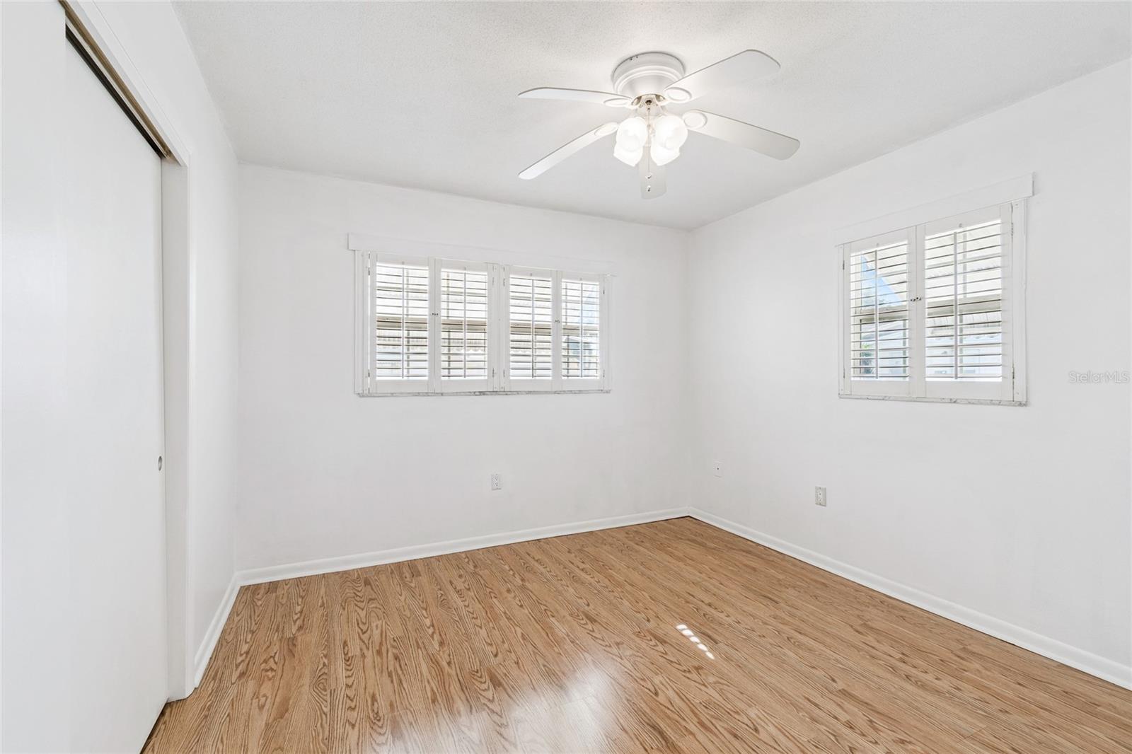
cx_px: 566
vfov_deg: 77.3
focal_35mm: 15
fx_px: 472
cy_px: 377
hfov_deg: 100.4
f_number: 7.1
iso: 100
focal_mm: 10
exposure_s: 1/40
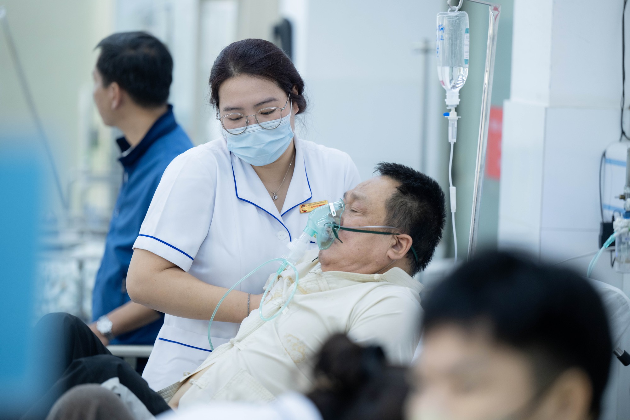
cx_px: 315
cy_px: 210
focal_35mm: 155
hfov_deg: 13.3
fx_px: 2712
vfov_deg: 8.9
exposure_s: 1/250
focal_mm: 155
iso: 1250
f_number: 3.2
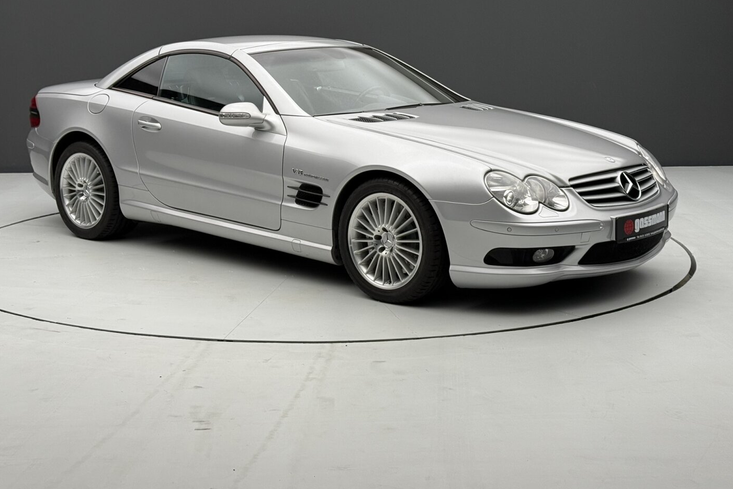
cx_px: 354
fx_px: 1160
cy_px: 202
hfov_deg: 35.1
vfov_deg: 23.7
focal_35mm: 57
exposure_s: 1/99
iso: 80
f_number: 1.78
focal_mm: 6.76
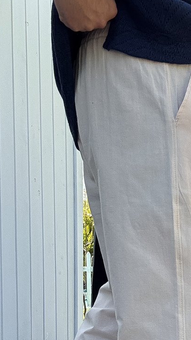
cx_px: 128
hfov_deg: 16.7
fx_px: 648
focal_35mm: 72
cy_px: 303
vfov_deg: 28.3
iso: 25
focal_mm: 2.69
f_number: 1.9
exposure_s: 1/350
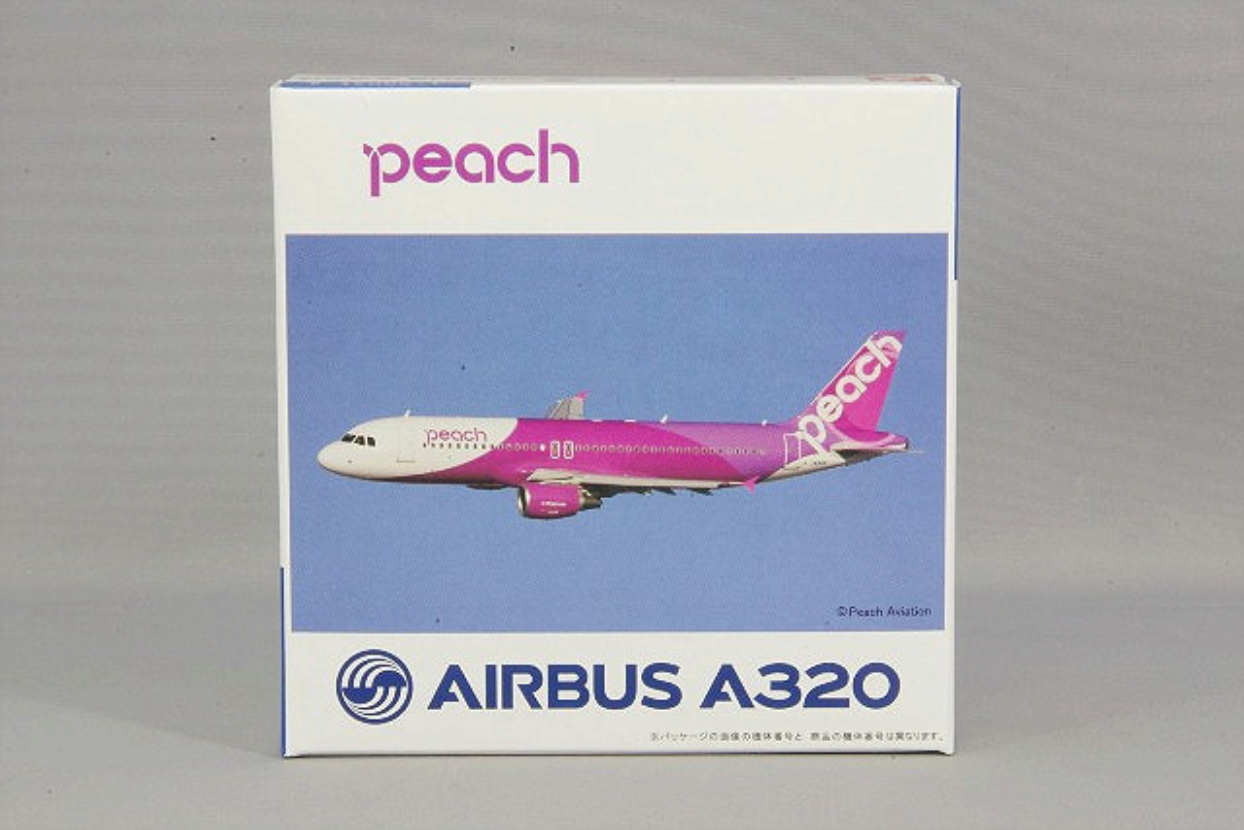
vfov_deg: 12.2
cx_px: 622
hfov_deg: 18.3
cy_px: 415
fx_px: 3871
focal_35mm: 112
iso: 400
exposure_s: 1/1.25
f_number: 32
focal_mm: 75
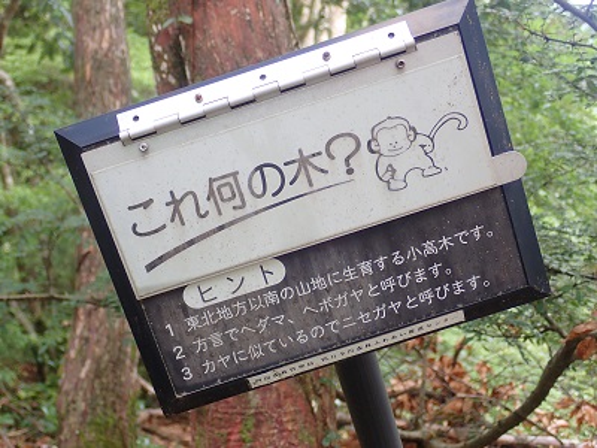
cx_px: 298
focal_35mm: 46
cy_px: 224
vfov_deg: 31.5
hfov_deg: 41.2
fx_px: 793
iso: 200
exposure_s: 1/50
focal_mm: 8.41
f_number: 3.1
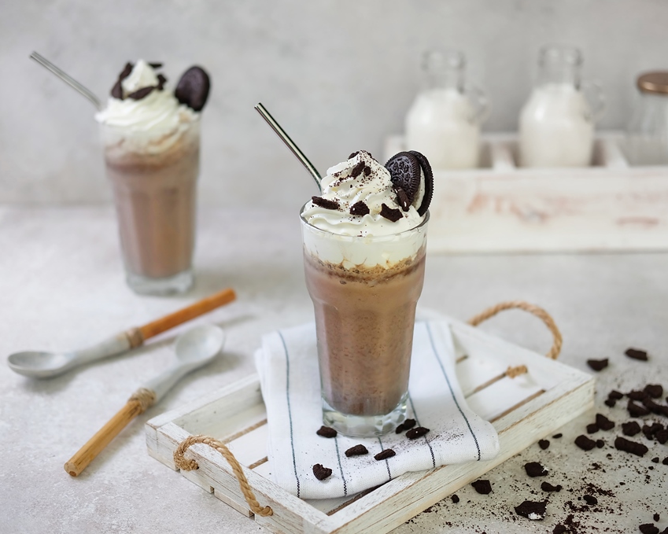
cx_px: 348
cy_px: 266
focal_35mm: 60
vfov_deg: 25.4
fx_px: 1186
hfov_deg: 31.5
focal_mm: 35
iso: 200
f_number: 2
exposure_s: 1/80
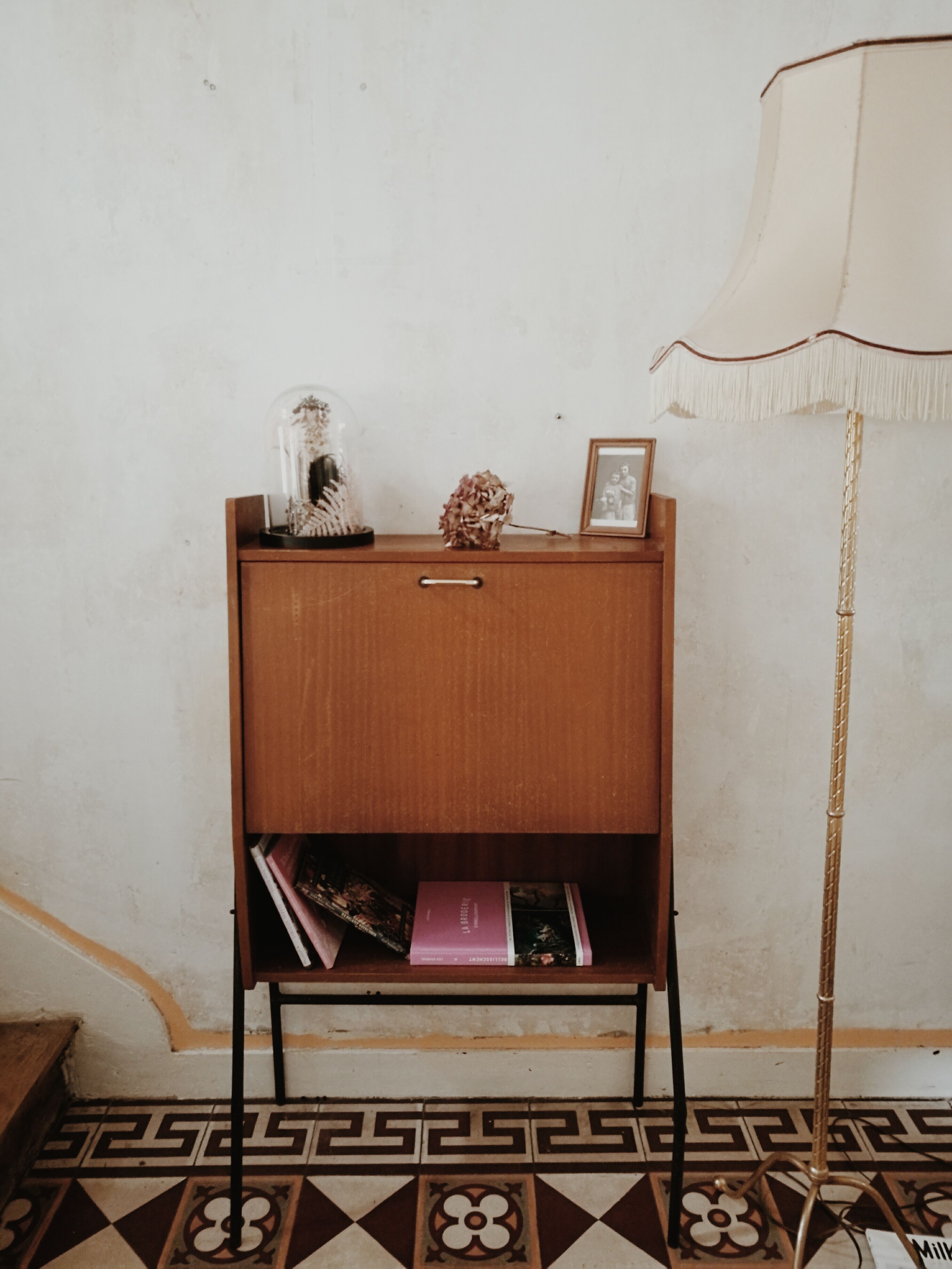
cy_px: 634
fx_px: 990
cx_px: 476
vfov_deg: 65.3
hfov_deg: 51.4
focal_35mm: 27
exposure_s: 1/17.1
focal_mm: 4.5
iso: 1000
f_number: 2.2
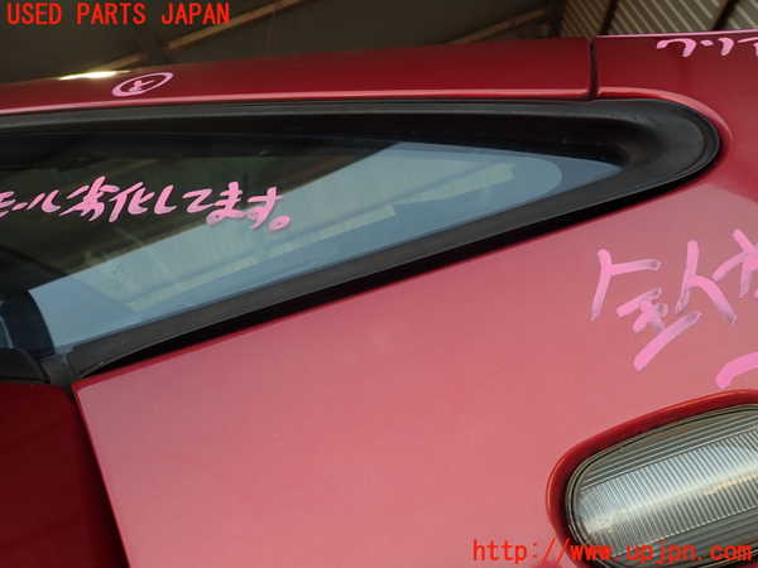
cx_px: 379
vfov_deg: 54.9
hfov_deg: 69.4
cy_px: 284
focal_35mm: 25
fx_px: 547
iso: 100
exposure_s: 1/125
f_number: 2.8
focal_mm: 4.5
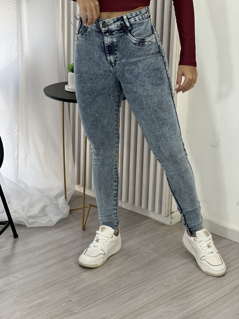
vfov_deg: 25.3
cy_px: 160
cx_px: 120
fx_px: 709
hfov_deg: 19.1
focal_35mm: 77
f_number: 2.8
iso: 80
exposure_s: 1/120
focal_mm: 9
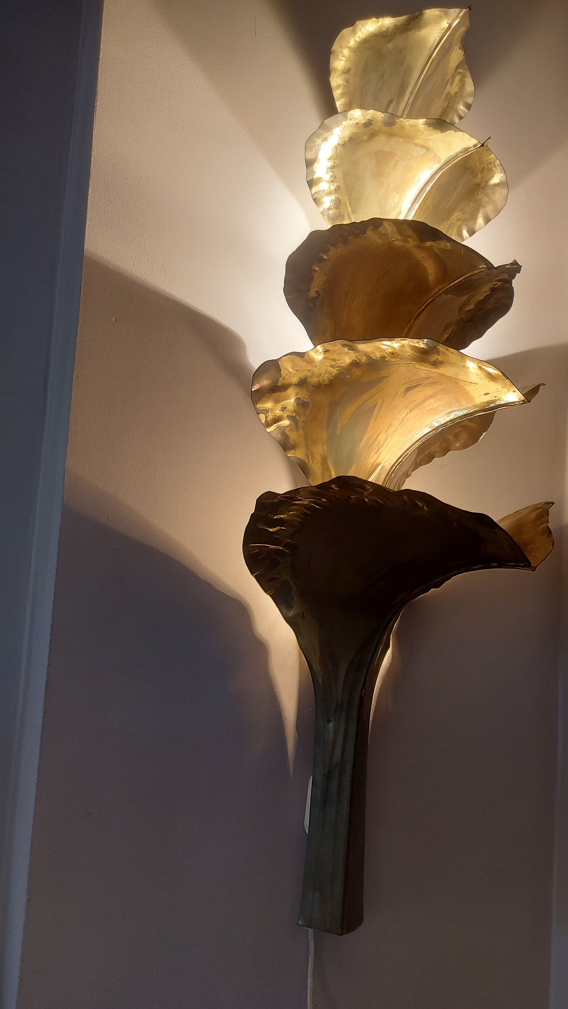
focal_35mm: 27
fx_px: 723
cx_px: 365
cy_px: 511
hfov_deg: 42.5
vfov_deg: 69.9
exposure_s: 1/50
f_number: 1.8
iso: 100
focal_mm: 5.23
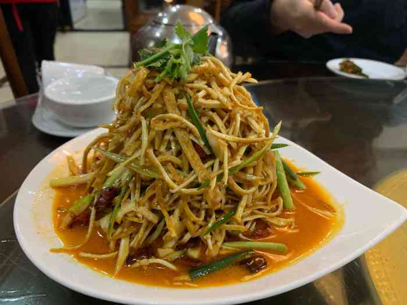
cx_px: 204
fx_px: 306
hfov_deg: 67.3
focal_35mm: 26
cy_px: 152
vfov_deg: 53.1
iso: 400
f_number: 1.8
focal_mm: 4.25
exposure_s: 1/33
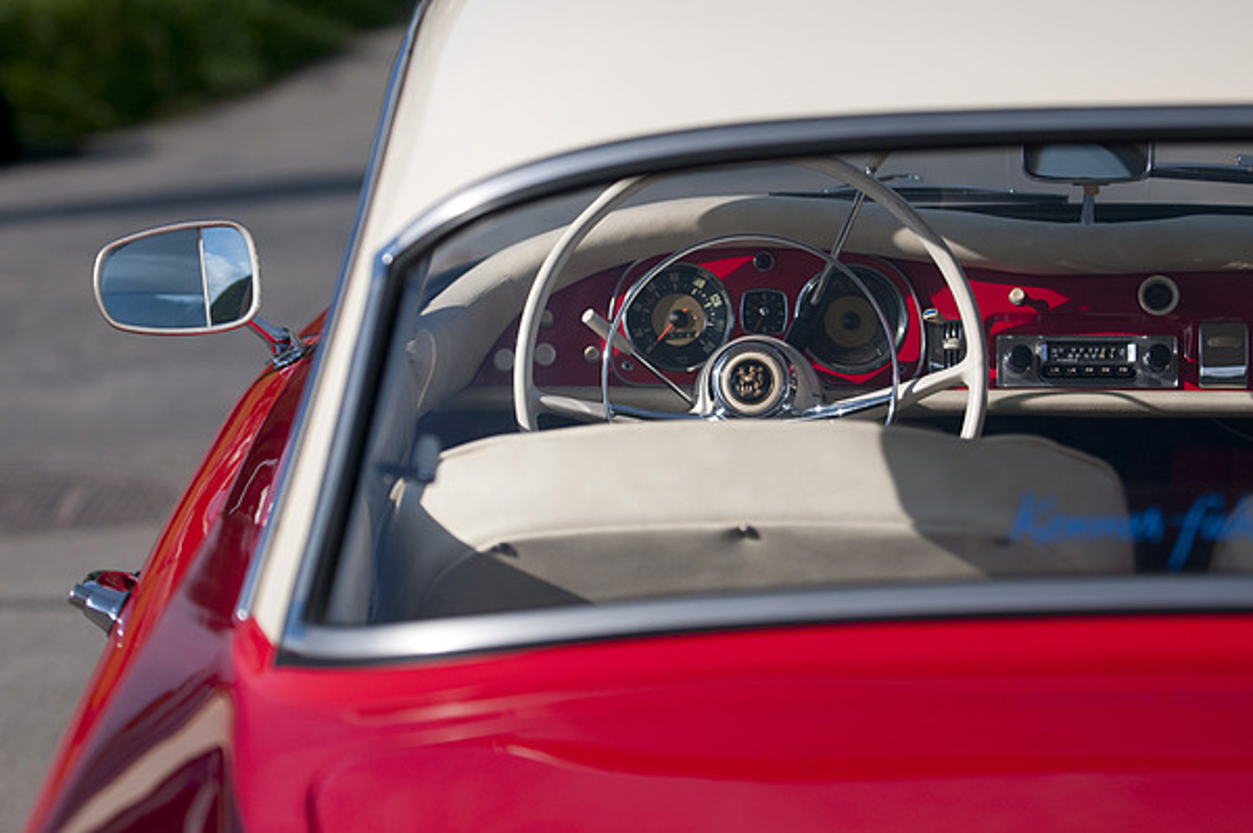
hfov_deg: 14.4
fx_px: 4956
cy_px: 416
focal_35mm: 142
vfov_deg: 9.6
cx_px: 626
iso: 200
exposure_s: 1/6400
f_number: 2.8
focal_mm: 95
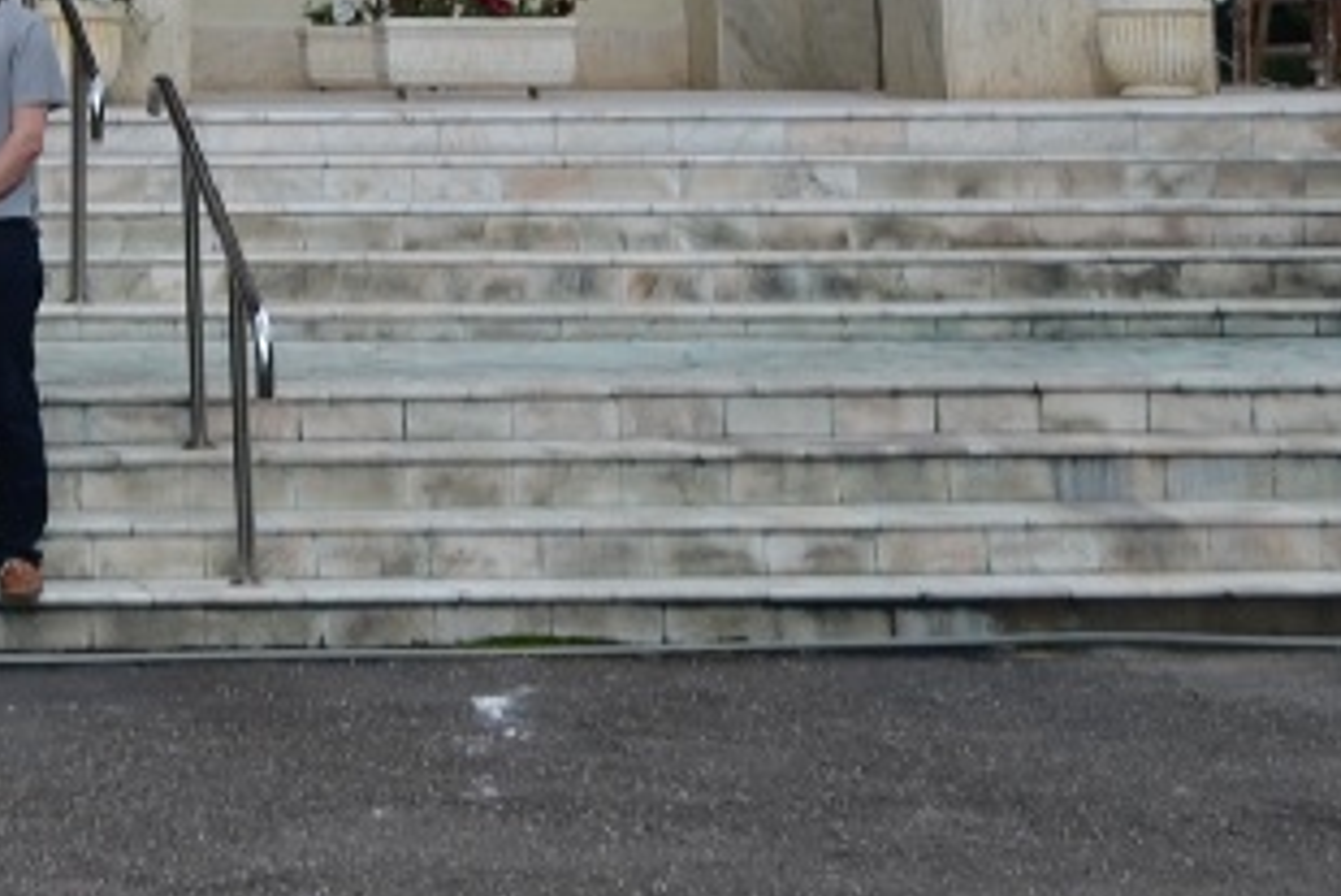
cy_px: -766
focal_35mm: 116
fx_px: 4323
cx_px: -614
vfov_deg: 11.0
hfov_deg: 16.3
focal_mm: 20
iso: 100
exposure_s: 1/125
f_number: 5.6
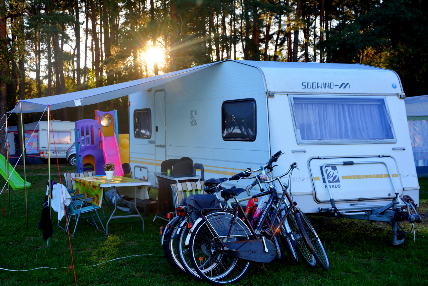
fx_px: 678
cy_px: 143
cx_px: 214
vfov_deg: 23.8
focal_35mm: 57
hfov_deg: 35.1
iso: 200
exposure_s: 1/125
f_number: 5.6
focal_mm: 38
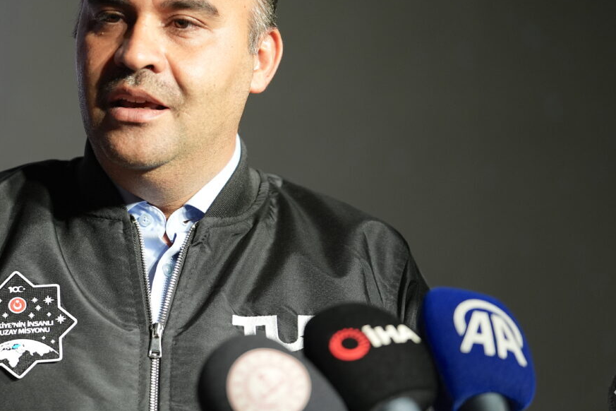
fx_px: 3661
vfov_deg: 6.4
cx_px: 168
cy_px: 162
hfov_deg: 9.6
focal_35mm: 214
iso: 1600
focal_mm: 146
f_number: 2.8
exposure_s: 1/80
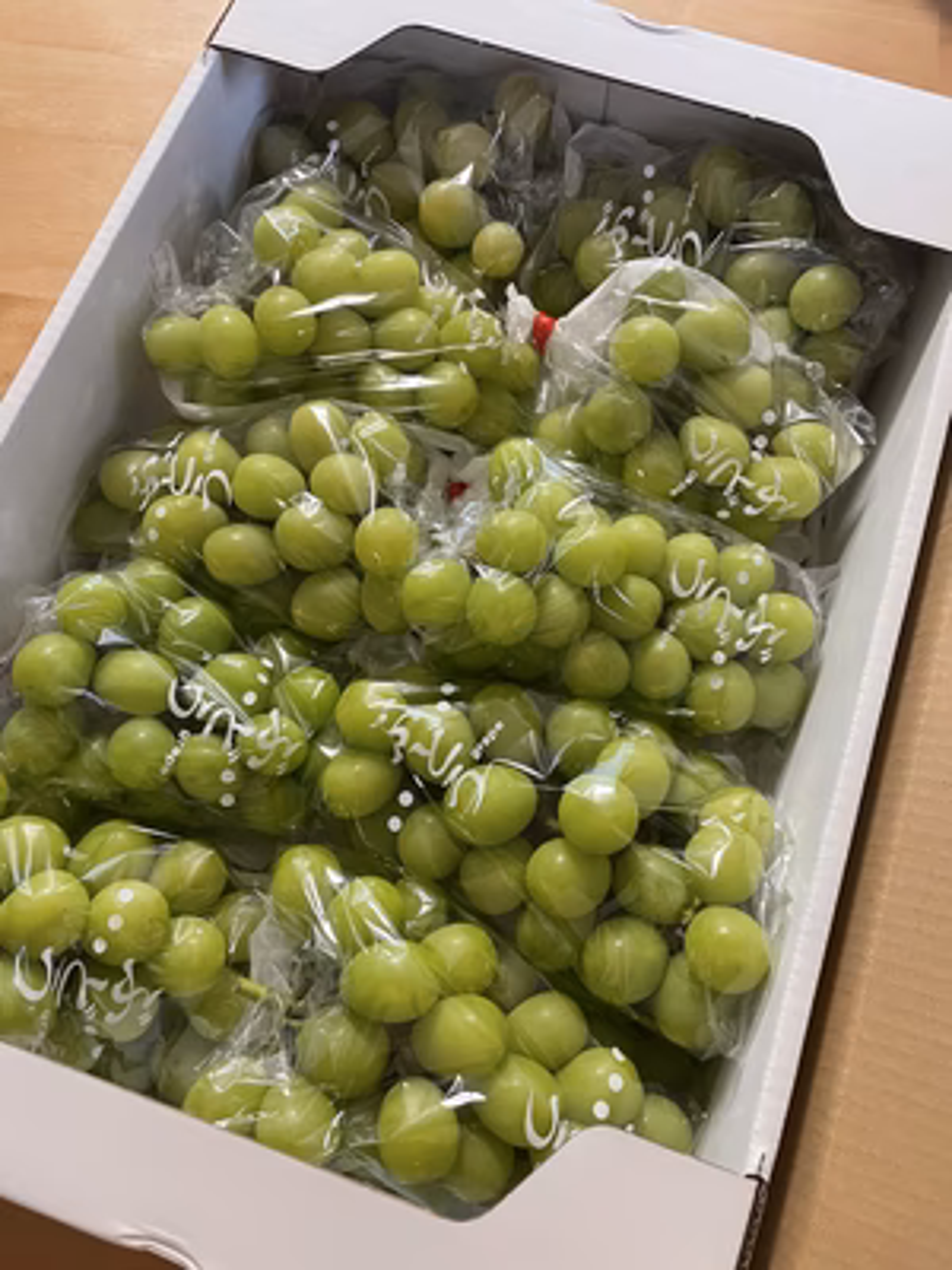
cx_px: 476
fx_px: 953
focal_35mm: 26
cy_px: 635
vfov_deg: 67.3
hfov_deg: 53.1
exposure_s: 1/50
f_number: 1.6
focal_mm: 4.2
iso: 320
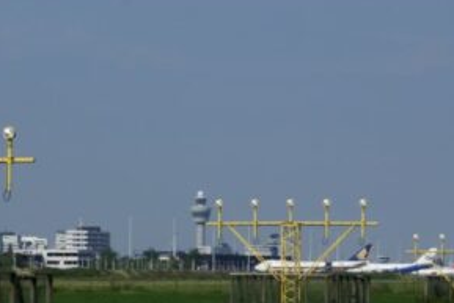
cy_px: 195
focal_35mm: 218
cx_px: 154
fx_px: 2750
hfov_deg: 9.4
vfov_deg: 6.3
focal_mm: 70
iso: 100
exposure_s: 1/250
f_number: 13
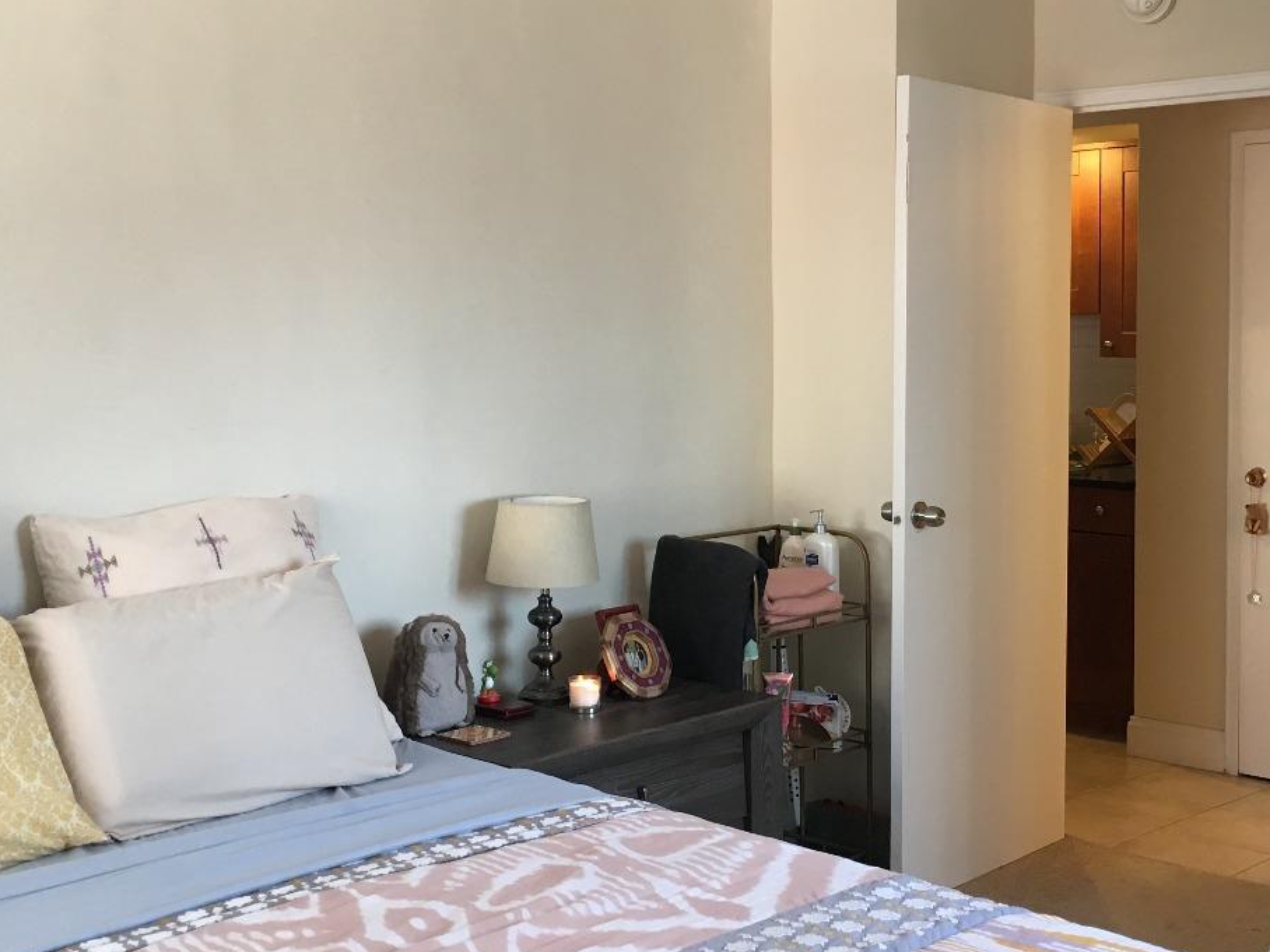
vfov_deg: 31.4
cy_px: 391
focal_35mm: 46
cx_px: 687
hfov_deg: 41.2
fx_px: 1688
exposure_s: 1/30
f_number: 2.2
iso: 80
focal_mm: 4.15
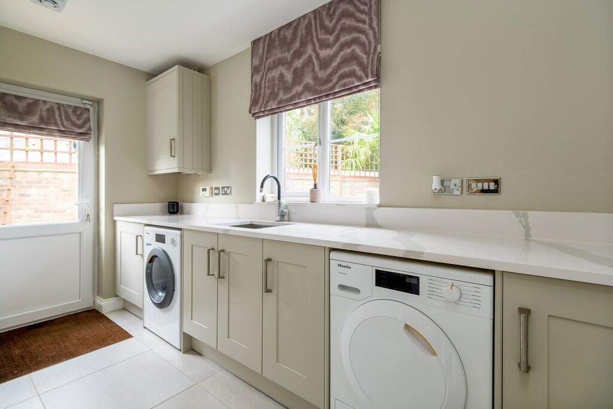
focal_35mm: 15
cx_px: 306
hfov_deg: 100.4
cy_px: 204
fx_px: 255
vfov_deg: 77.3
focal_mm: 10.3
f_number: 7.1
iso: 160
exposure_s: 1/10
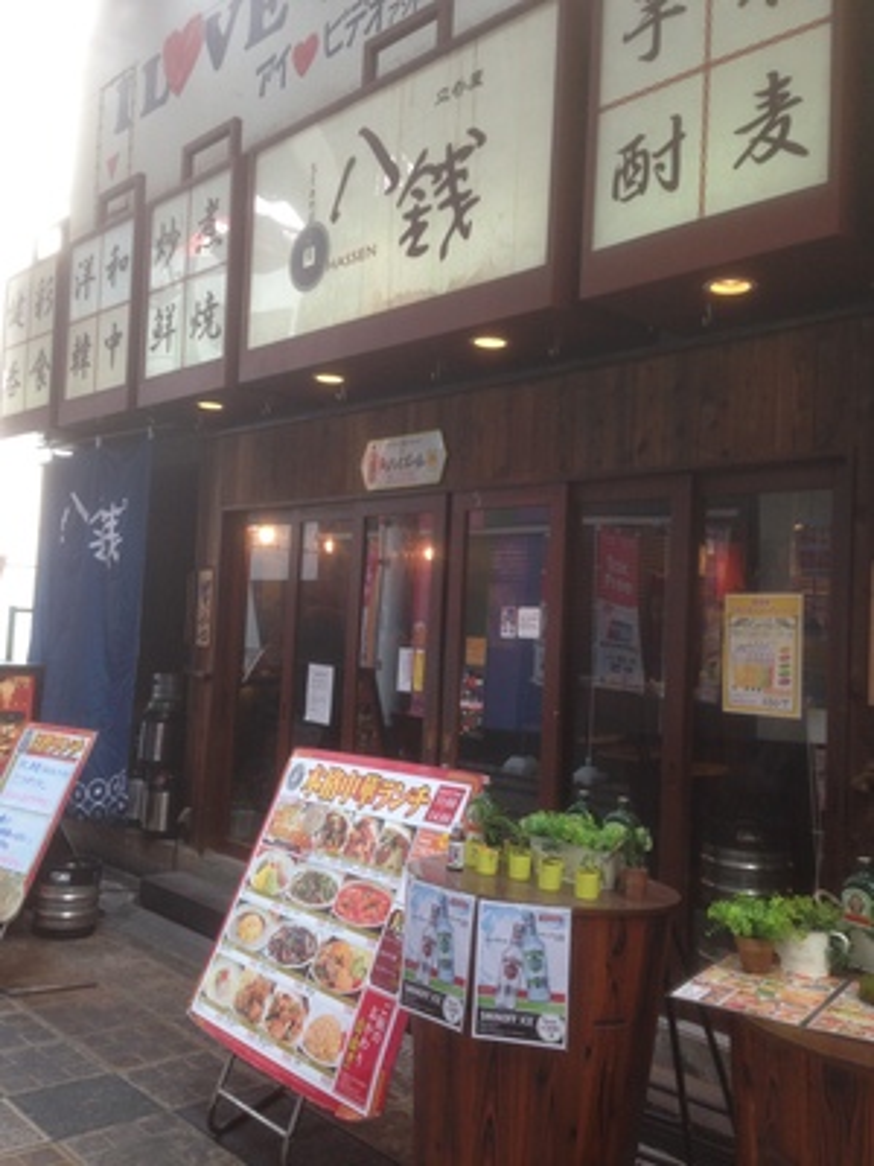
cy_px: 583
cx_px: 437
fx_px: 1111
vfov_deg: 55.4
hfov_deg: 42.9
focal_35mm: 33
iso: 64
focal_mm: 4.12
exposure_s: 1/60
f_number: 2.4
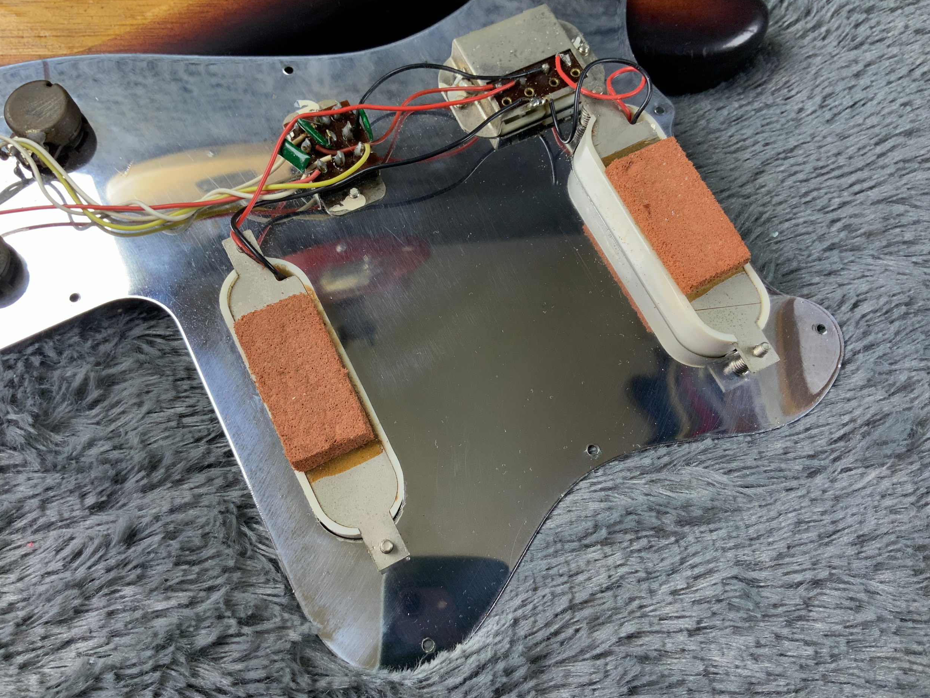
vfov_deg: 46.8
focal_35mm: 30
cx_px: 455
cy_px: 339
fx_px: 806
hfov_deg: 60.0
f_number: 1.8
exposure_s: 1/69
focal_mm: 3
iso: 64
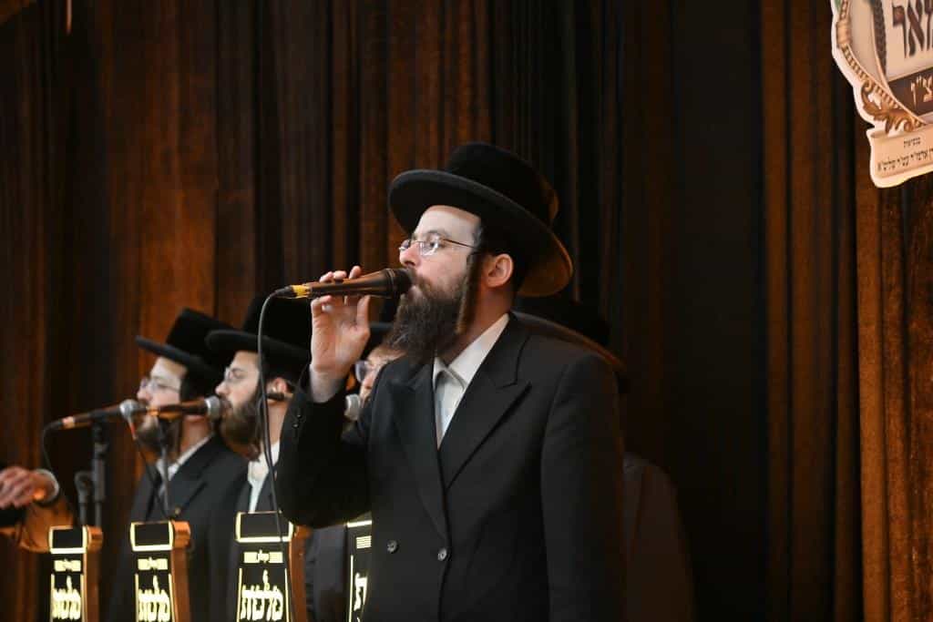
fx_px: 3110
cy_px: 311
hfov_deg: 17.1
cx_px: 466
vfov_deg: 11.4
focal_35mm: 120
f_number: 4
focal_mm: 120
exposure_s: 1/160
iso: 1000
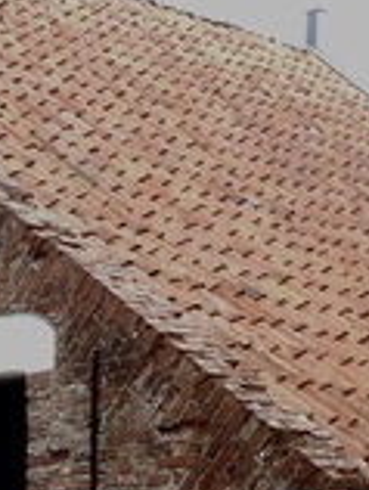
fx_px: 1262
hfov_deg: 14.8
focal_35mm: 89
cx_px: -270
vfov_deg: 20.1
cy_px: 644
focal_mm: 6.3
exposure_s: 1/3333
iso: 640
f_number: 1.7
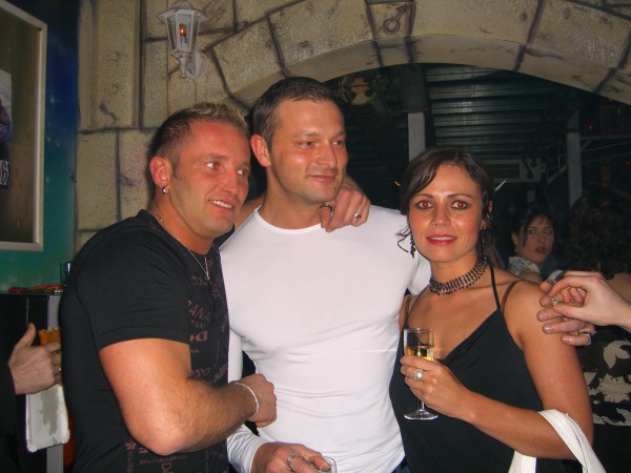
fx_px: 693
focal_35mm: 38
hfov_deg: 49.0
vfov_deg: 37.7
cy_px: 236
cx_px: 316
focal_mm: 7.9
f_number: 2.8
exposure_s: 1/60
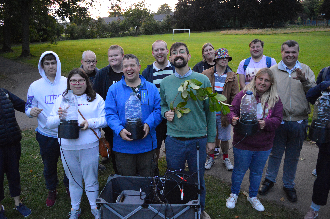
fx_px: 247
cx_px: 165
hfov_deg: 67.4
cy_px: 110
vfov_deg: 47.8
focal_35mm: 27
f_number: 3.5
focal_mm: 18
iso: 3200
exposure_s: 1/320
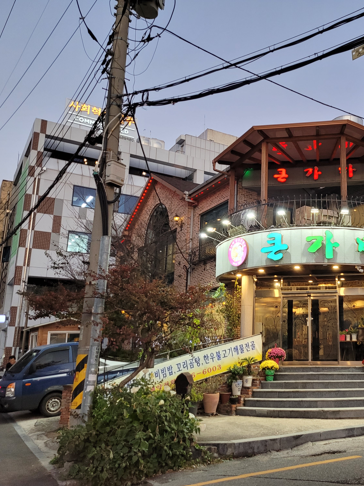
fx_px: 491
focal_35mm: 35
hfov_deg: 38.5
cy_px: 242
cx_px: 313
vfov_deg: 52.6
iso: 320
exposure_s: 1/120
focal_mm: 5.4
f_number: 1.8
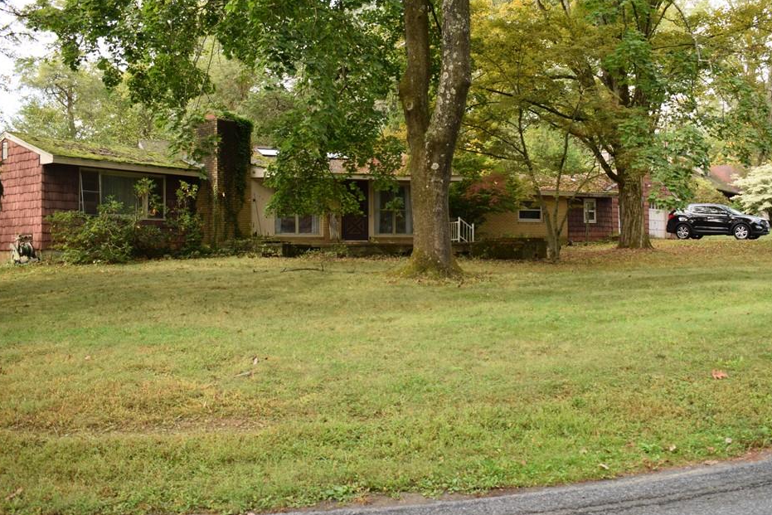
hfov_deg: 54.4
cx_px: 412
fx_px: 751
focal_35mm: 35
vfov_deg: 37.9
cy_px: 256
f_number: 6.3
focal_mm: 20
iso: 400
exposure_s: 1/160
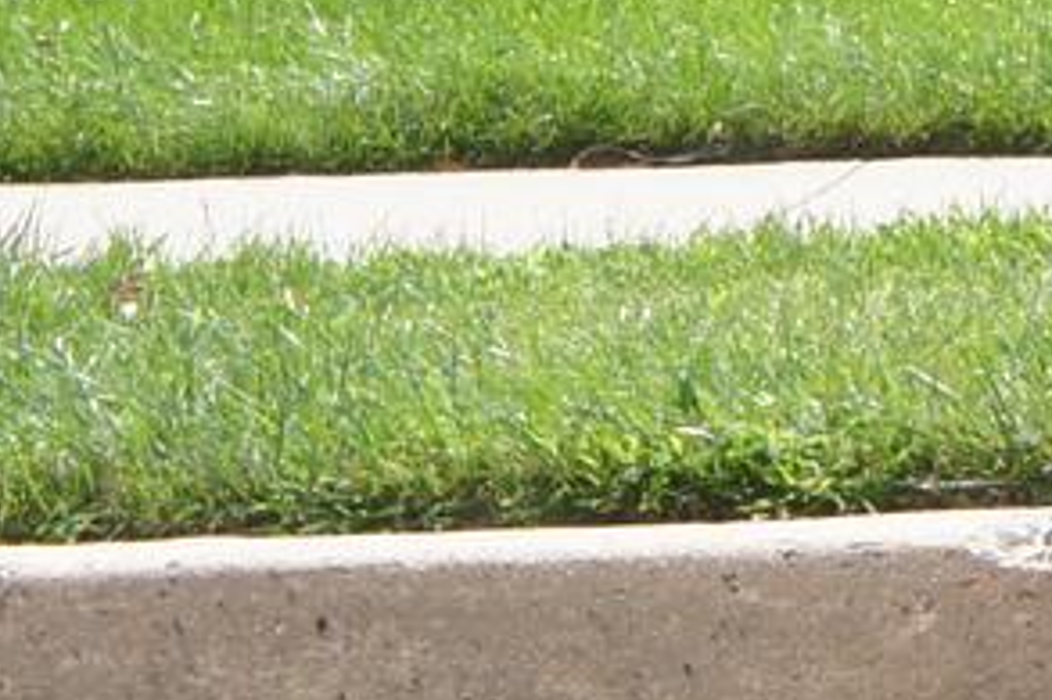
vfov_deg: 3.3
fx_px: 11959
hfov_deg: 4.8
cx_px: 3353
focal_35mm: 410
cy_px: -854
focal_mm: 39
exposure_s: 1/200
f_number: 8
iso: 200
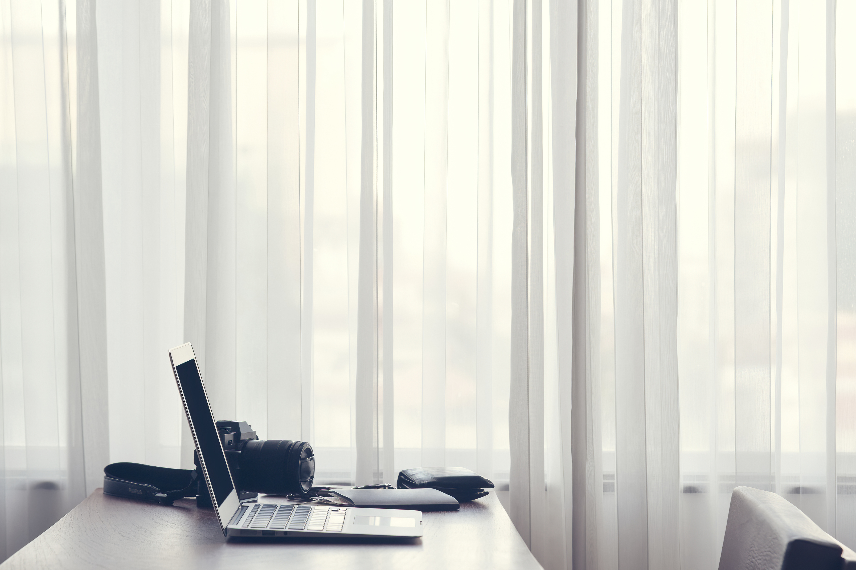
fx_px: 2947
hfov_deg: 16.5
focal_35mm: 124
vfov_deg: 11.0
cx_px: 444
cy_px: 318
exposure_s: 1/40
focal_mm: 95
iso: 400
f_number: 5.6
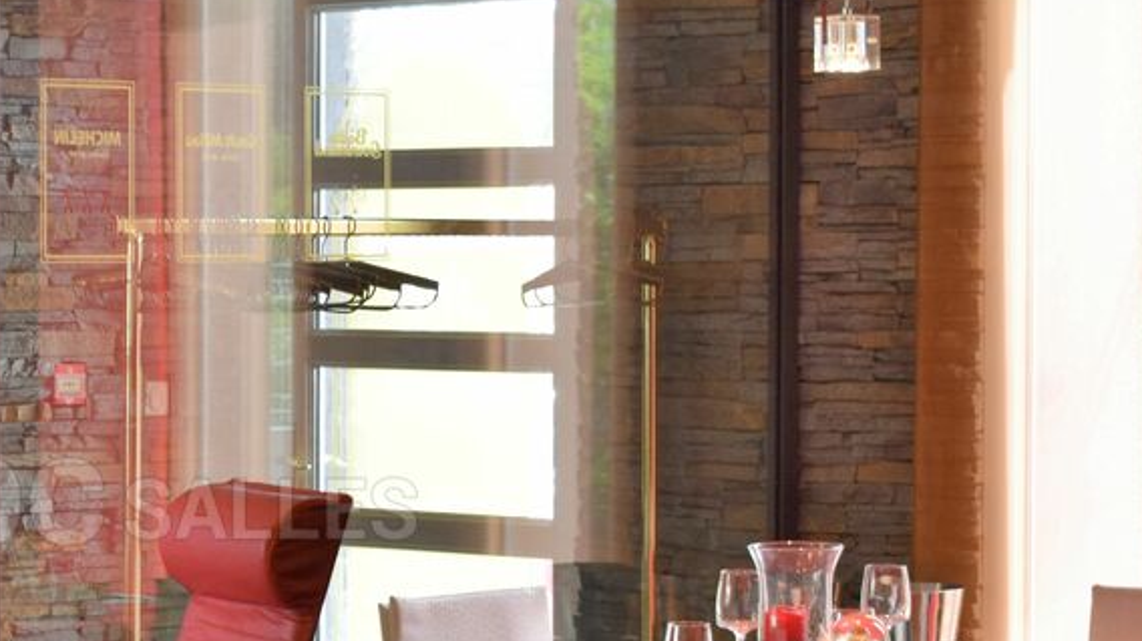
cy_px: 490
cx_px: 12
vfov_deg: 8.5
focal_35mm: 142
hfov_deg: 14.9
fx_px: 4298
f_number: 4.8
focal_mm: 38
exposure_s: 1/60
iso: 560
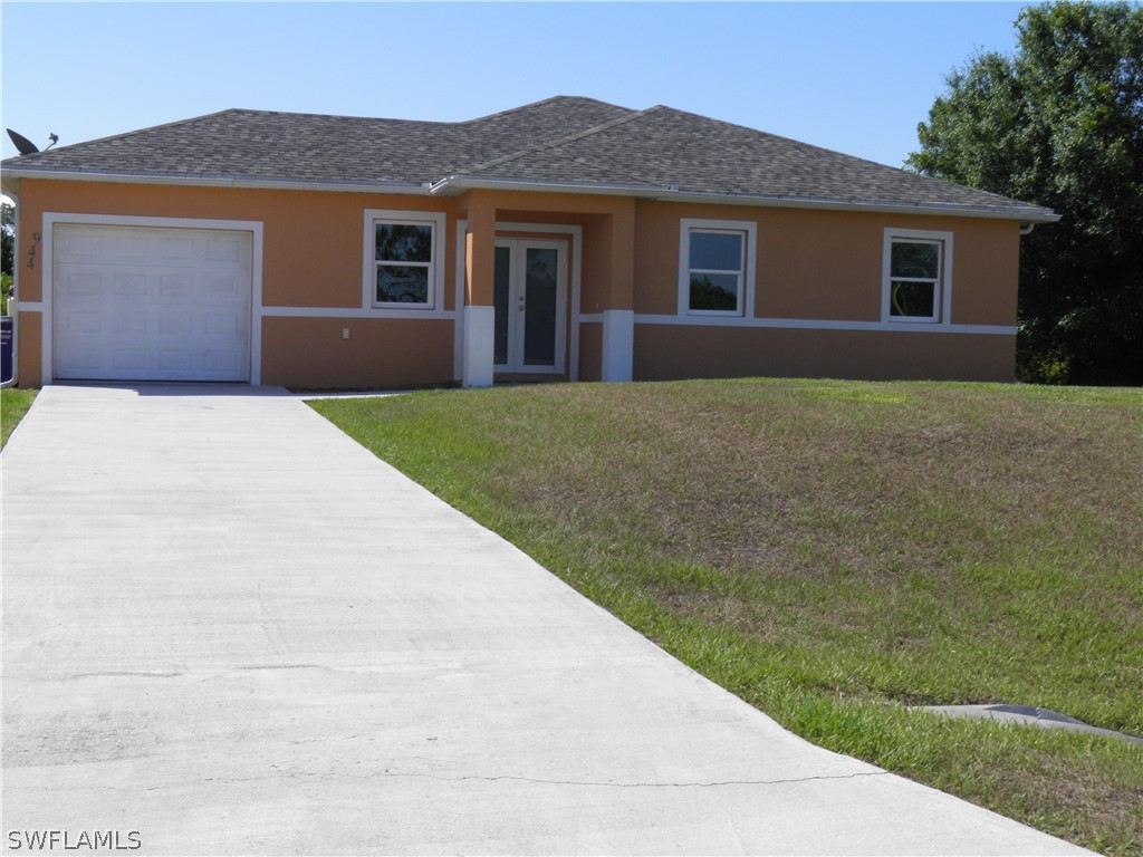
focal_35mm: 44
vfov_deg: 32.9
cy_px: 428
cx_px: 572
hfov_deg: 42.9
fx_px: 1453
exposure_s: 1/320
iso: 50
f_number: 6
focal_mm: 7.9
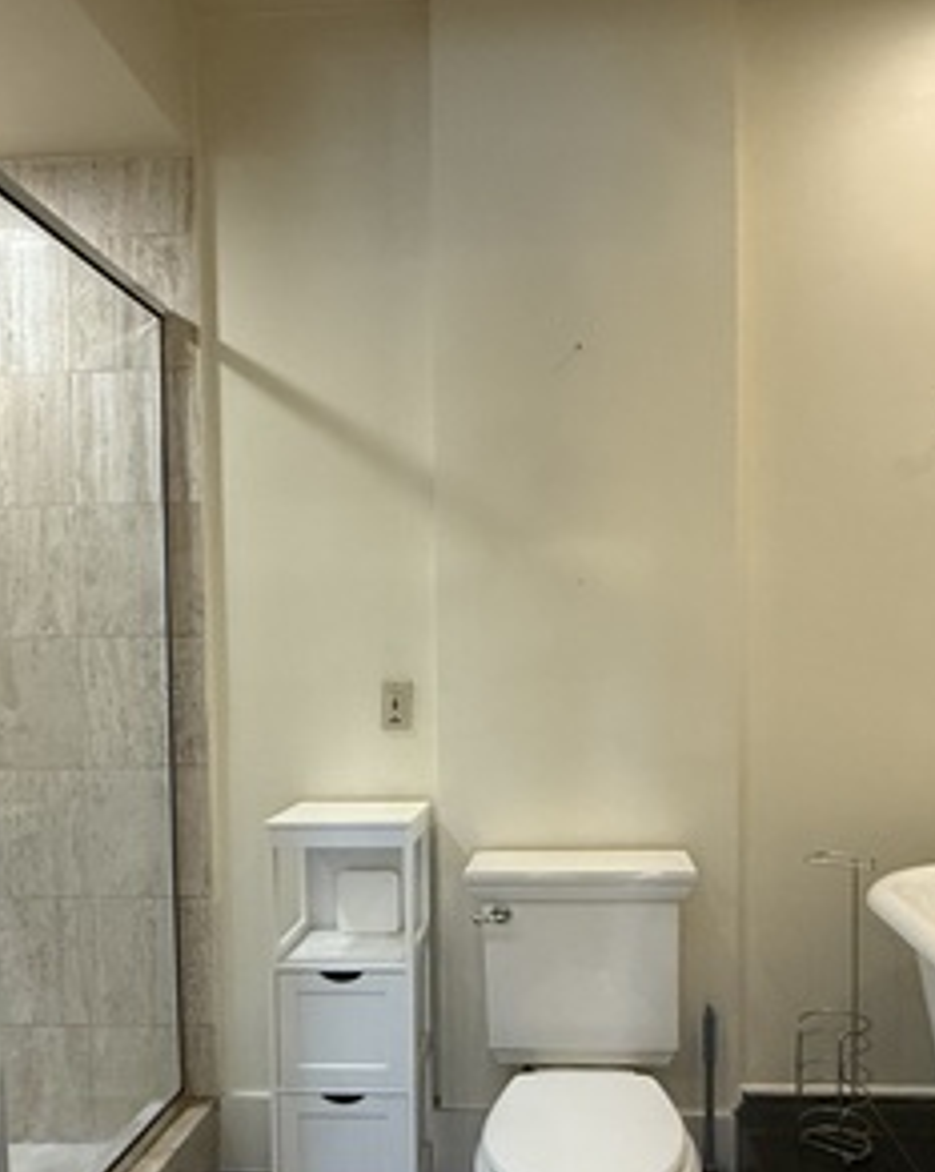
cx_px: 514
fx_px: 1039
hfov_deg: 48.4
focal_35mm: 30
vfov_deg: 58.4
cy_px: 702
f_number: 2.2
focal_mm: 2.22
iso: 500
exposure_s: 1/60
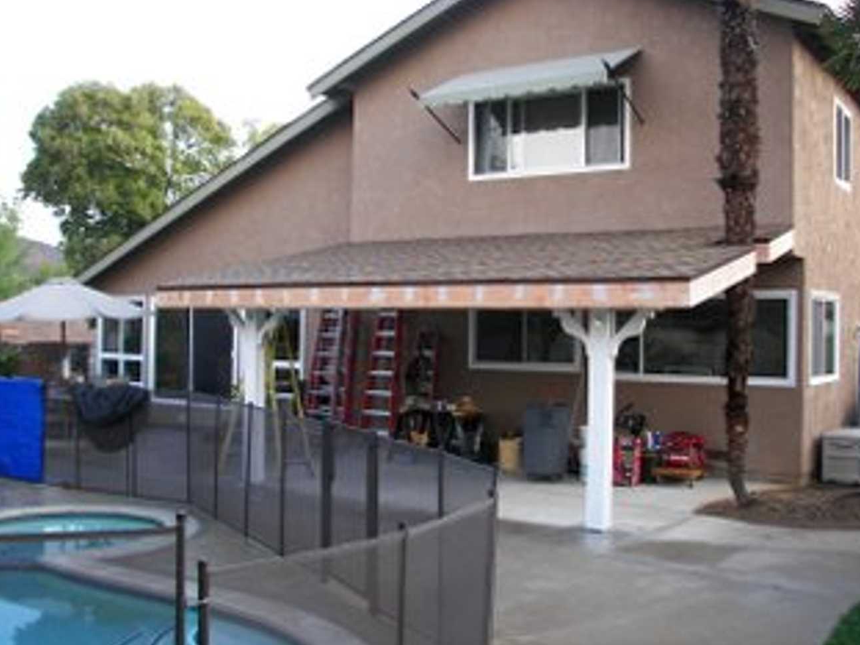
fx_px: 919
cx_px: 438
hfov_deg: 50.1
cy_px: 321
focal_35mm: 37
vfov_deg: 38.7
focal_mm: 6.1
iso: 50
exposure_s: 1/80
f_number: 2.8
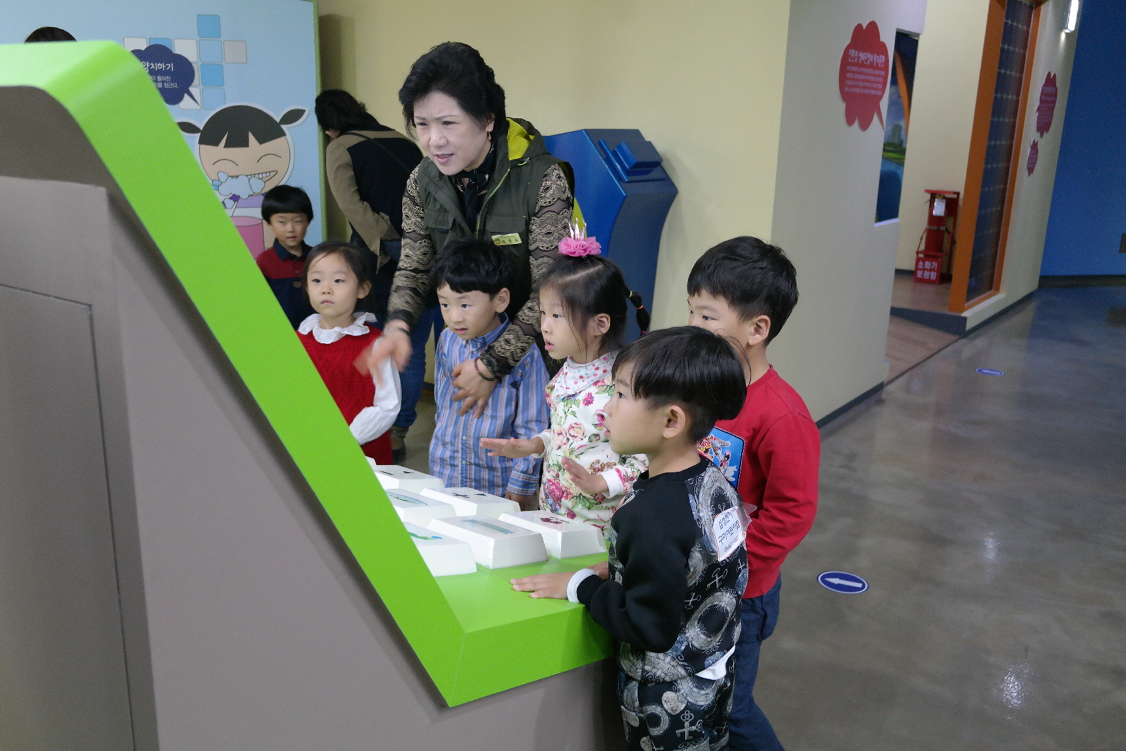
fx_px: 938
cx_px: 563
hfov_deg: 61.9
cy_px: 376
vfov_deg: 43.6
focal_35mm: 30
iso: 800
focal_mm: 20
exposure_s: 1/40
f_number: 3.5
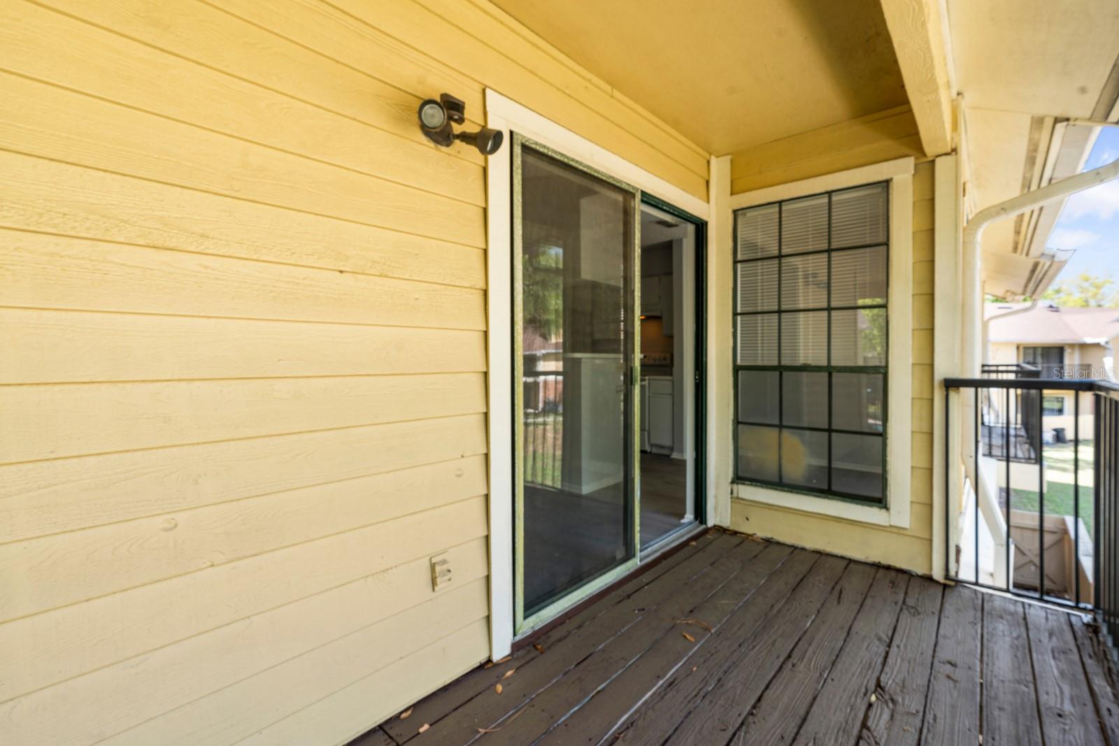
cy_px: 373
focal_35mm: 16
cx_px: 560
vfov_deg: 73.8
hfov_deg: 96.7
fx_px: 497
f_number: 9
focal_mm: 16
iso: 200
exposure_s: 1/25
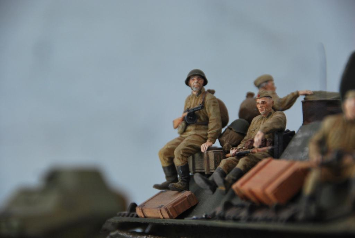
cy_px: 119
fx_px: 2961
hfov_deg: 6.9
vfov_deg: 4.6
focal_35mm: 300
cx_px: 178
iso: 400
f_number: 5.6
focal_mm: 200
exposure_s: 1/30
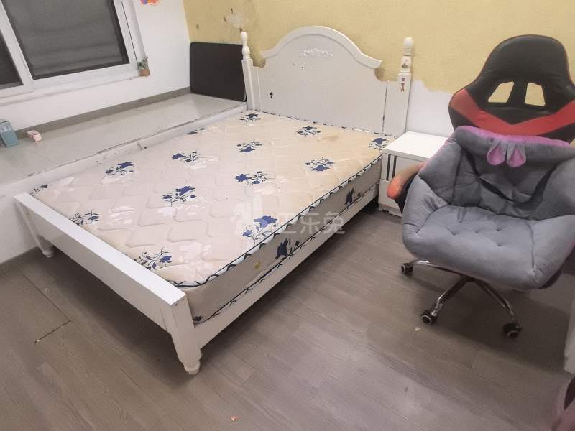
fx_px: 365
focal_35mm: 22
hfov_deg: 76.4
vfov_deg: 61.1
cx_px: 288
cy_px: 216
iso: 500
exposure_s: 1/33.3
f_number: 2.2
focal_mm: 1.95
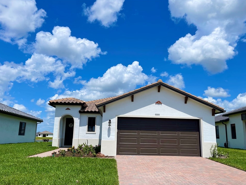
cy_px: 98
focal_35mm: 28
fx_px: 199
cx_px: 126
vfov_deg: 49.7
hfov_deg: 63.4
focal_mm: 5.1
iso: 32
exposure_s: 1/7407
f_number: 1.6
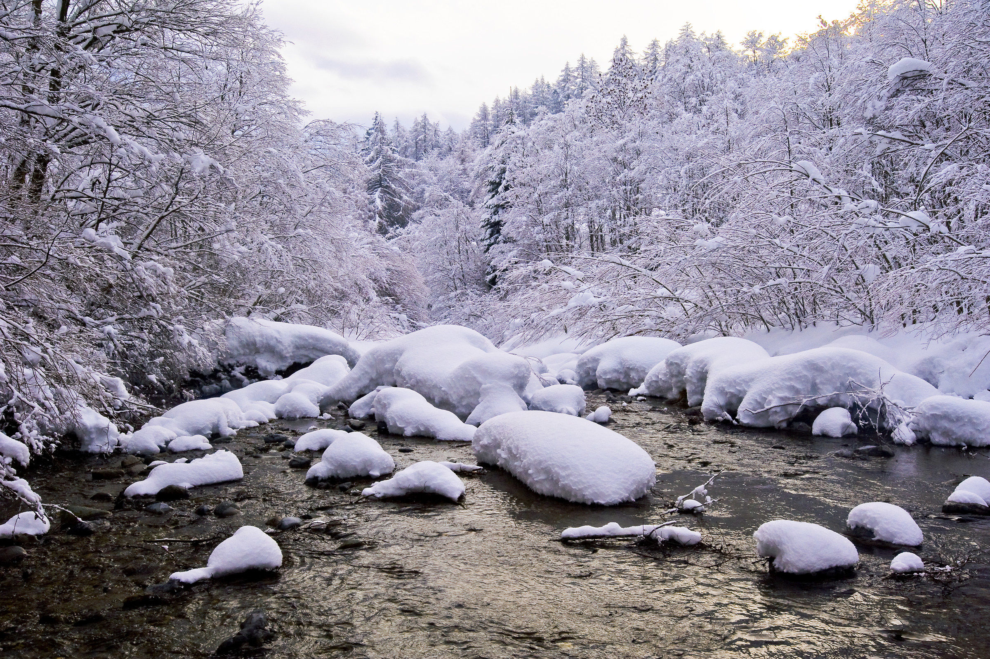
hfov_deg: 54.5
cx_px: 495
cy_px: 330
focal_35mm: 35
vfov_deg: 37.8
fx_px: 962
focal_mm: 35
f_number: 18
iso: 640
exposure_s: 1/400
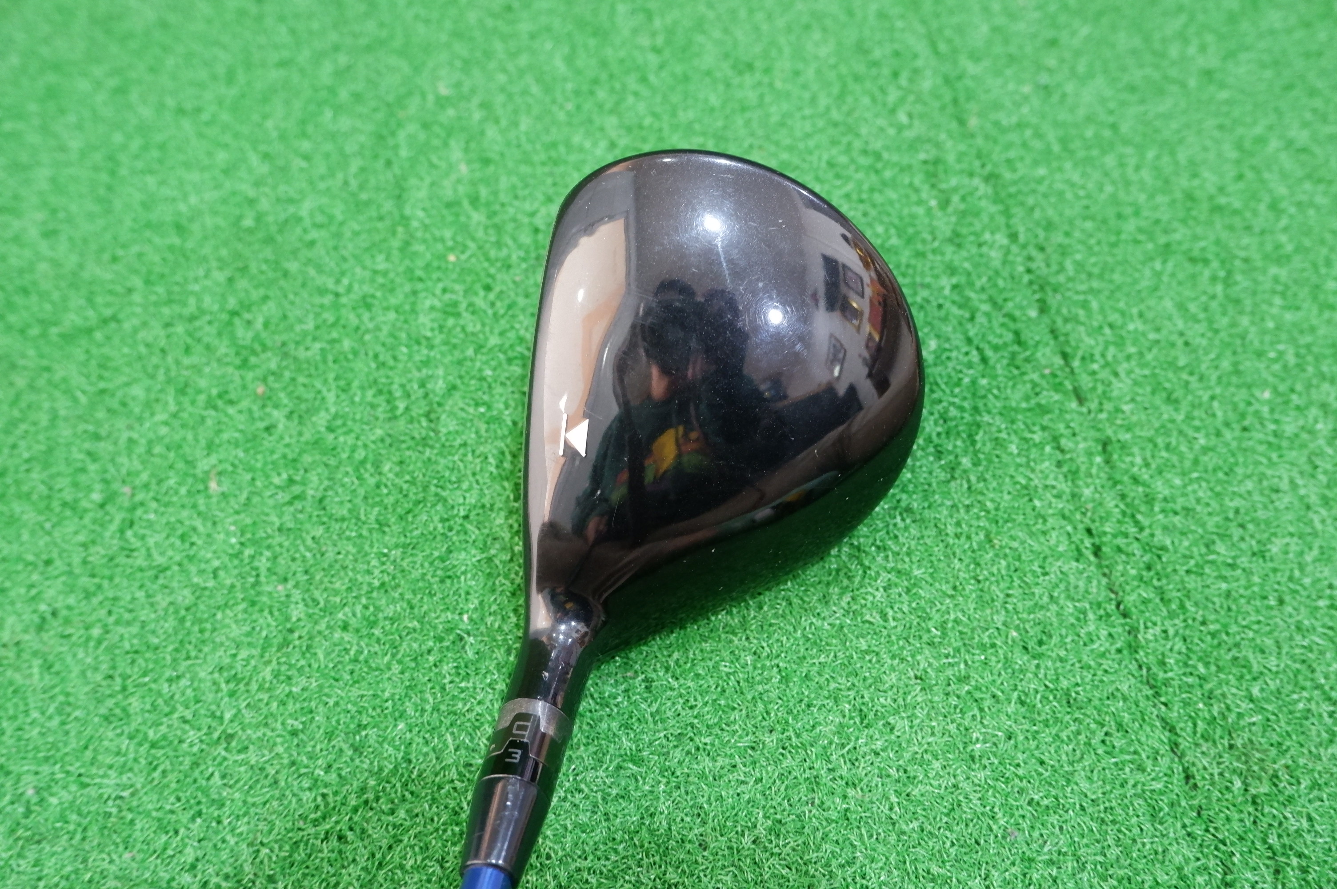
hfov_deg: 62.0
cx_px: 668
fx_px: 1113
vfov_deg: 43.5
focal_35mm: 30
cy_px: 444
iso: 3200
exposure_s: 1/15
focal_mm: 20.9
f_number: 4.2
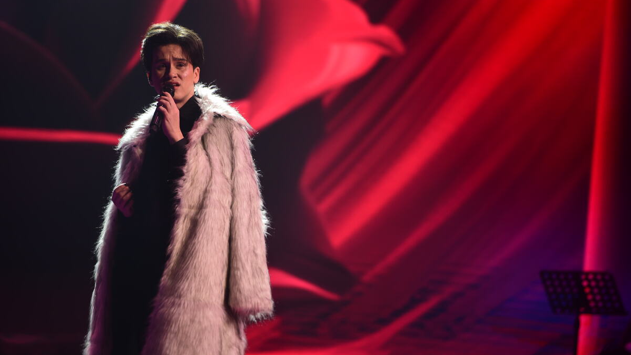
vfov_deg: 5.8
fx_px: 3514
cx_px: 316
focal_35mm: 210
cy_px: 176
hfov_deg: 10.3
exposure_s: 1/250
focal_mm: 200
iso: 640
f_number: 2.8
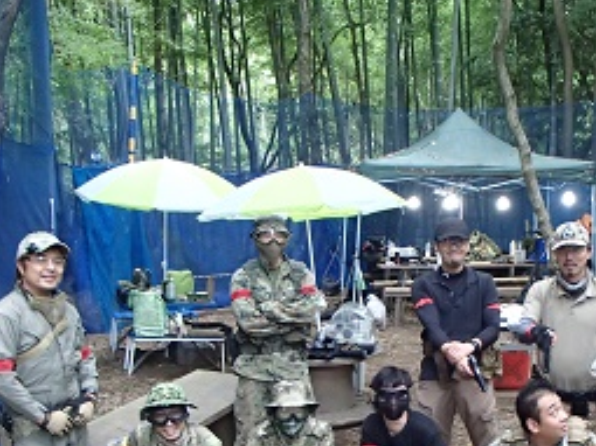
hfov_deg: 35.9
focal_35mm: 53
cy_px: 343
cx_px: 387
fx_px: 912
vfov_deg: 27.1
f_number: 4.4
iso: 800
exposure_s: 1/10
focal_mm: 6.07
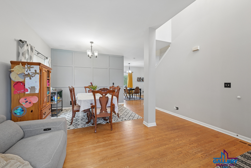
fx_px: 98
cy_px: 84
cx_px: 126
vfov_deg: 81.2
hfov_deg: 104.3
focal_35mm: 14
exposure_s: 1/50
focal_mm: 14
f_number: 4
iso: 800
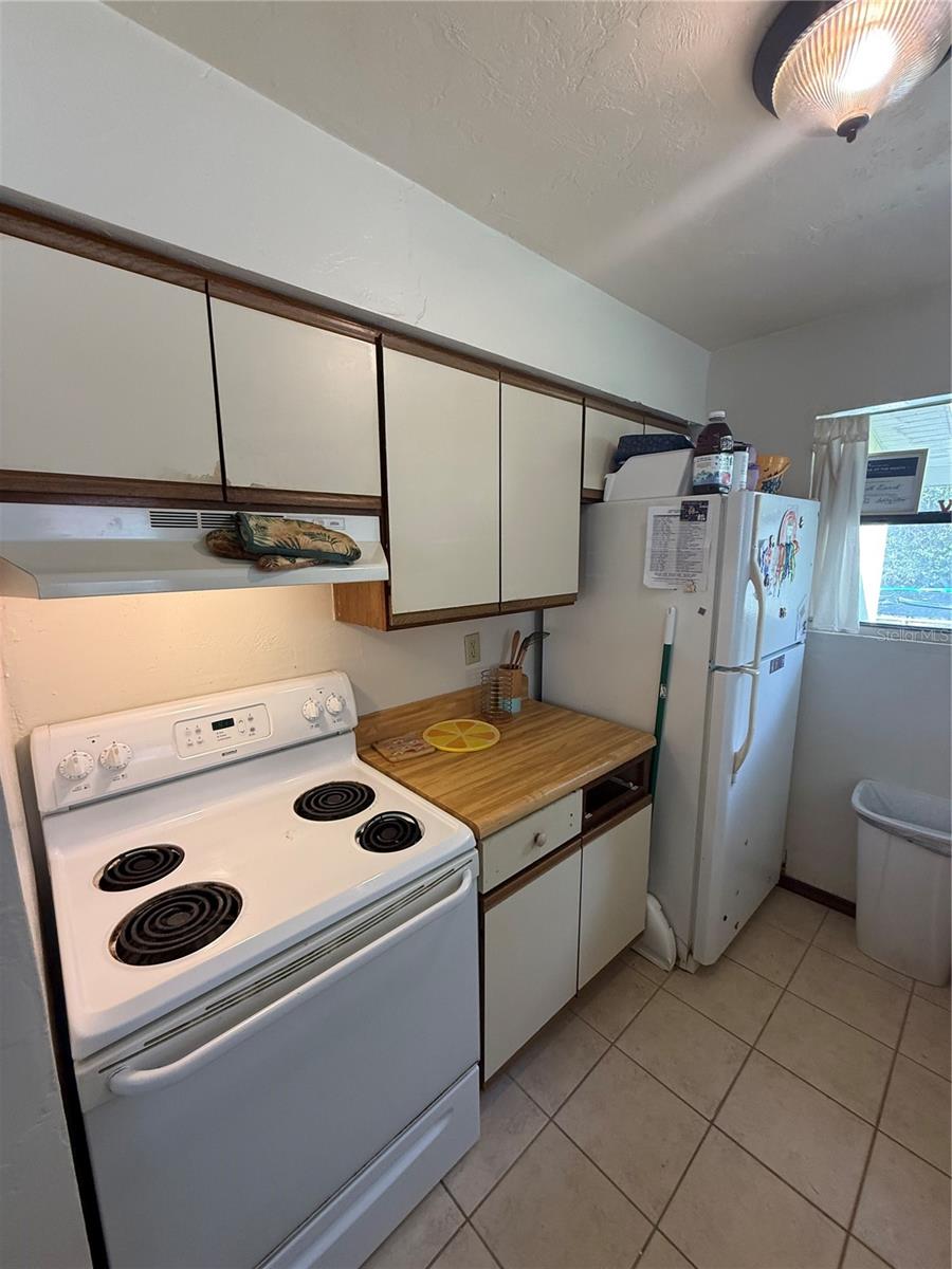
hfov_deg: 85.7
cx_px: 476
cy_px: 634
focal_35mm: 14
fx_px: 513
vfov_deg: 102.1
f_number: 2.2
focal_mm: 2.22
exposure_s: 1/99
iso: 250
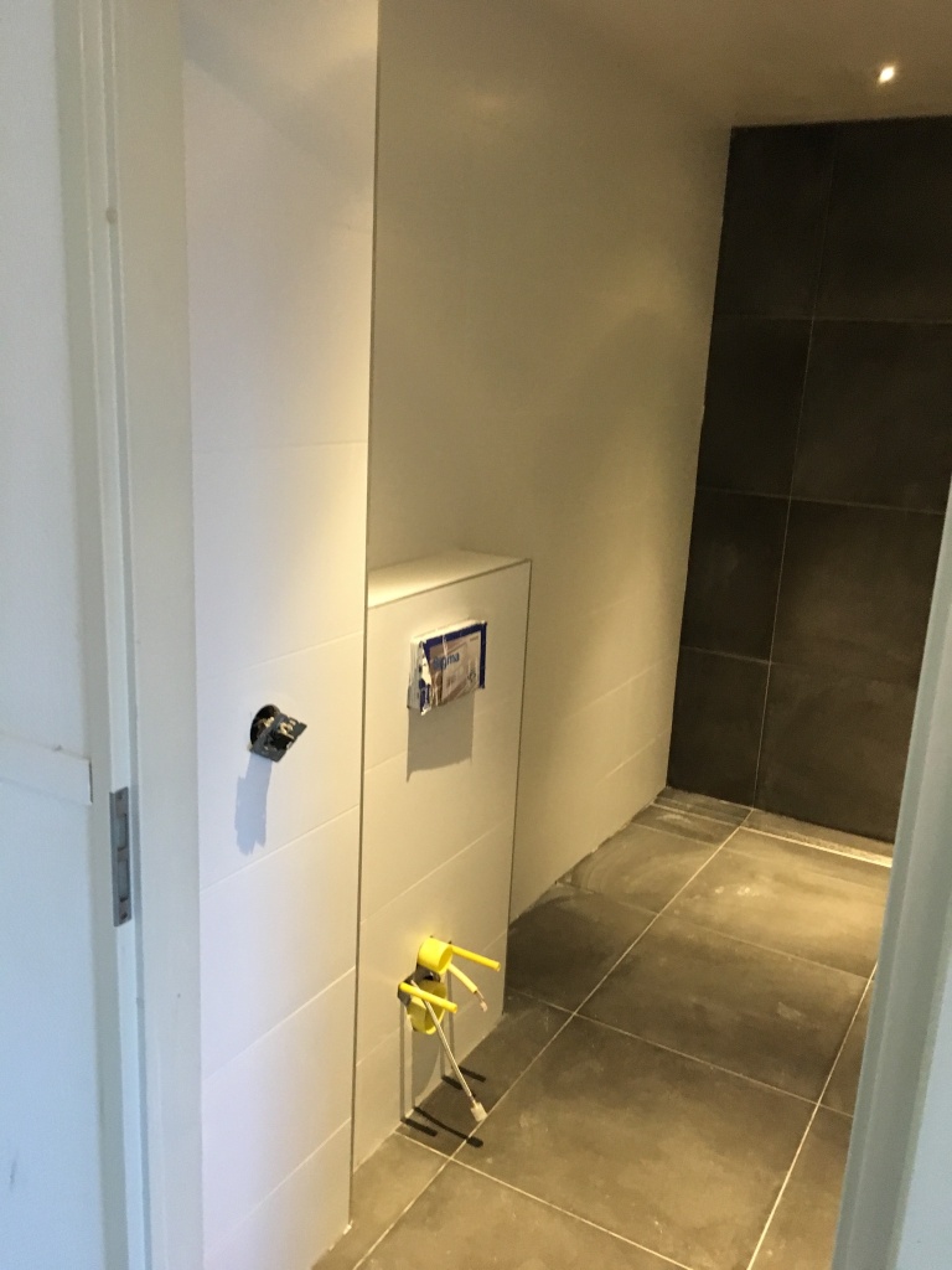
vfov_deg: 61.7
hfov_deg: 48.2
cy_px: 635
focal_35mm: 29
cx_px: 476
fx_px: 1063
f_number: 2.2
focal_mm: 4.15
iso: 200
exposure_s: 1/17
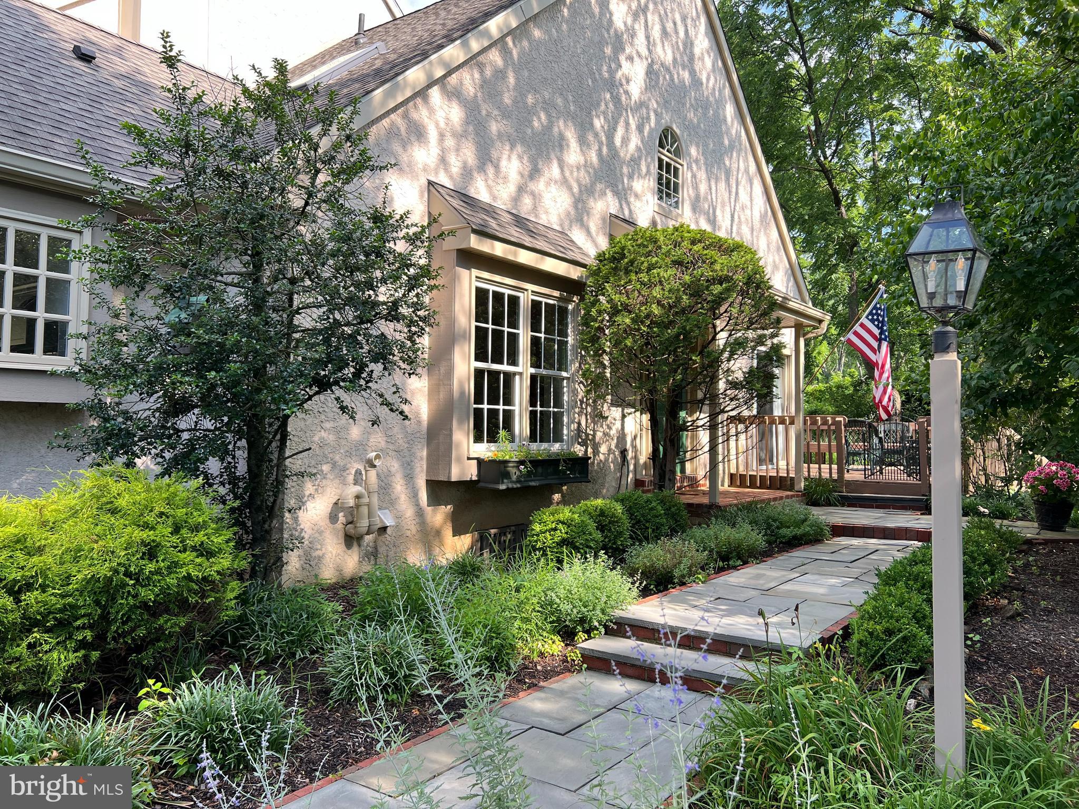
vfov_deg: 53.1
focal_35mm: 26
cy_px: 404
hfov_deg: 67.3
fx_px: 810
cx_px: 540
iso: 50
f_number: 1.5
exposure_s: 1/469
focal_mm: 5.7
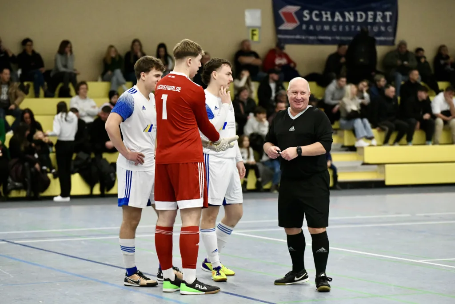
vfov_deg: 13.4
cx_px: 228
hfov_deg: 20.0
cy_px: 152
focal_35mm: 102
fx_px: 1289
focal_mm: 102
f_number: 2.8
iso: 12800
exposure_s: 1/1600
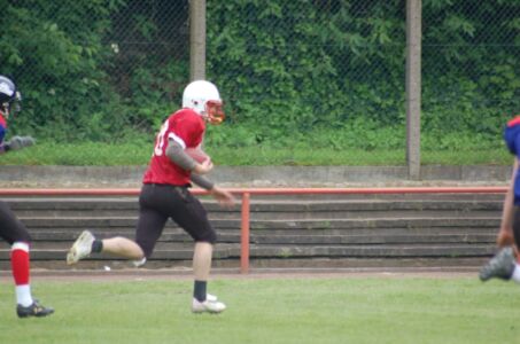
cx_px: 260
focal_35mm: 450
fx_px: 6486
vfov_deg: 3.0
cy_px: 172
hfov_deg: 4.6
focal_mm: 300
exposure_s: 1/400
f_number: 5.6
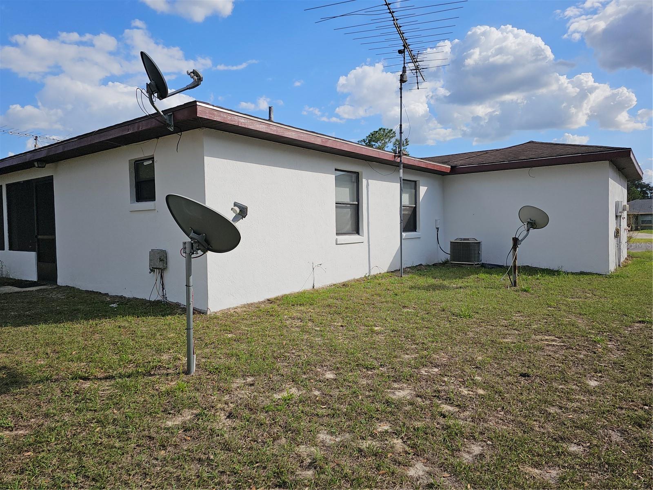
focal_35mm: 23
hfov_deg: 73.9
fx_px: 434
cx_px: 326
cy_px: 245
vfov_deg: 58.9
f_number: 1.7
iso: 10
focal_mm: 6.3
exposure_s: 1/1202
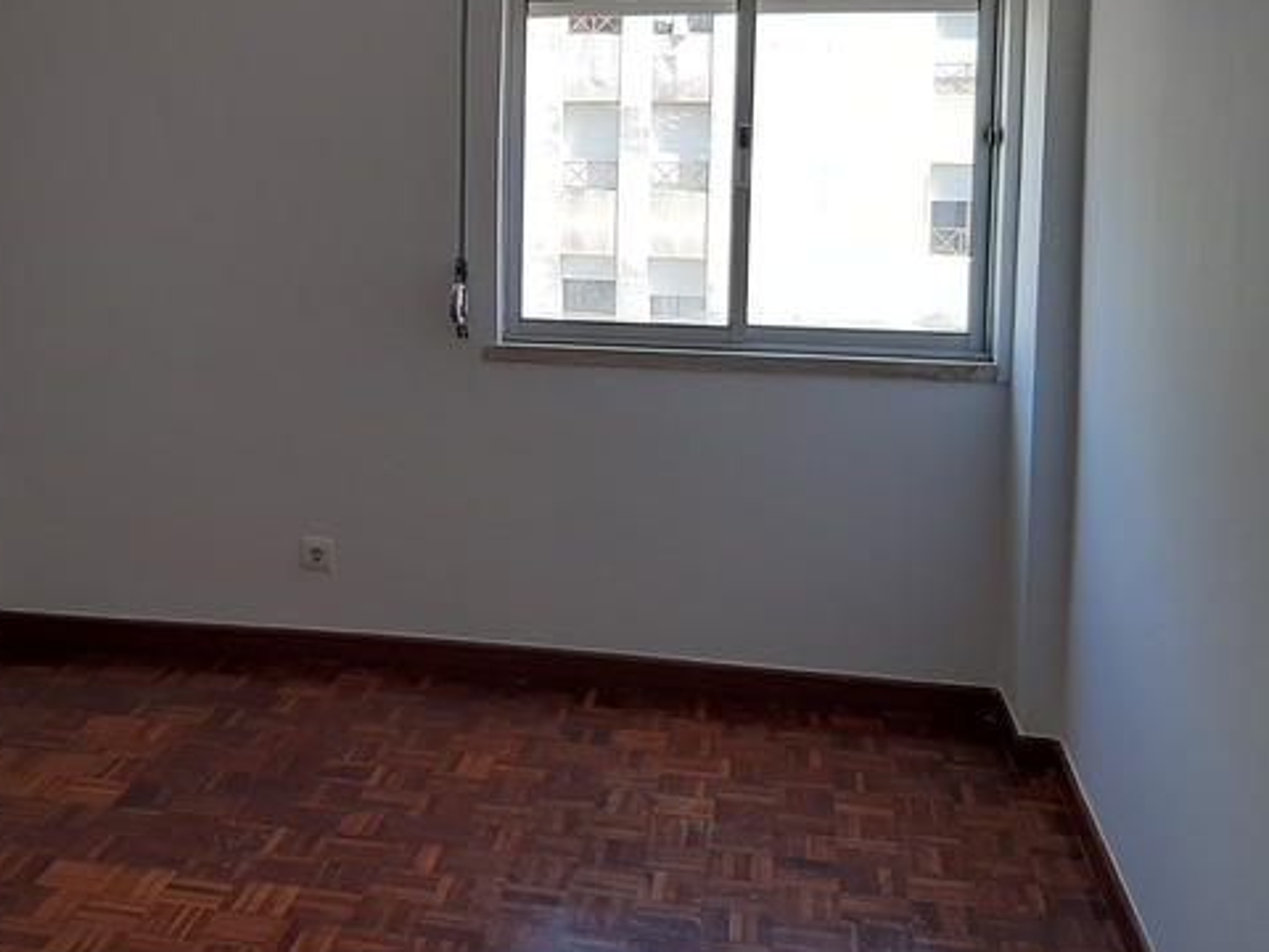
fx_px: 1650
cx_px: 383
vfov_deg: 31.7
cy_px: 254
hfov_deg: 41.3
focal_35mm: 45
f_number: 1.7
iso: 40
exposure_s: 1/161
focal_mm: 3.93
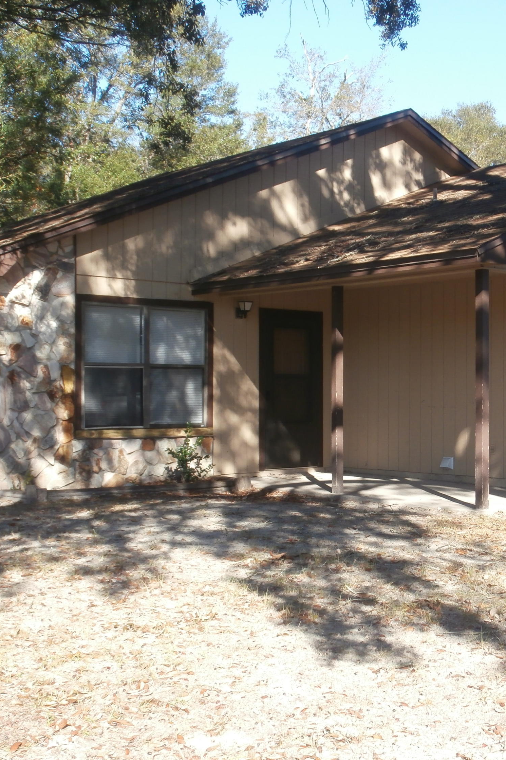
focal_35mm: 53
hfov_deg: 25.1
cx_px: 405
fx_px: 1118
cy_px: 379
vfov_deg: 37.5
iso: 100
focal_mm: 6.67
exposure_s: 1/200
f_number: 3.9
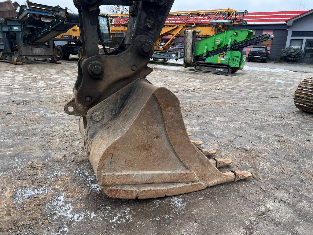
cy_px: 118
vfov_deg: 53.1
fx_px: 235
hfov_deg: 67.3
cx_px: 156
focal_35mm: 26
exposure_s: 1/218
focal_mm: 5.7
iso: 40
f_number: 1.5
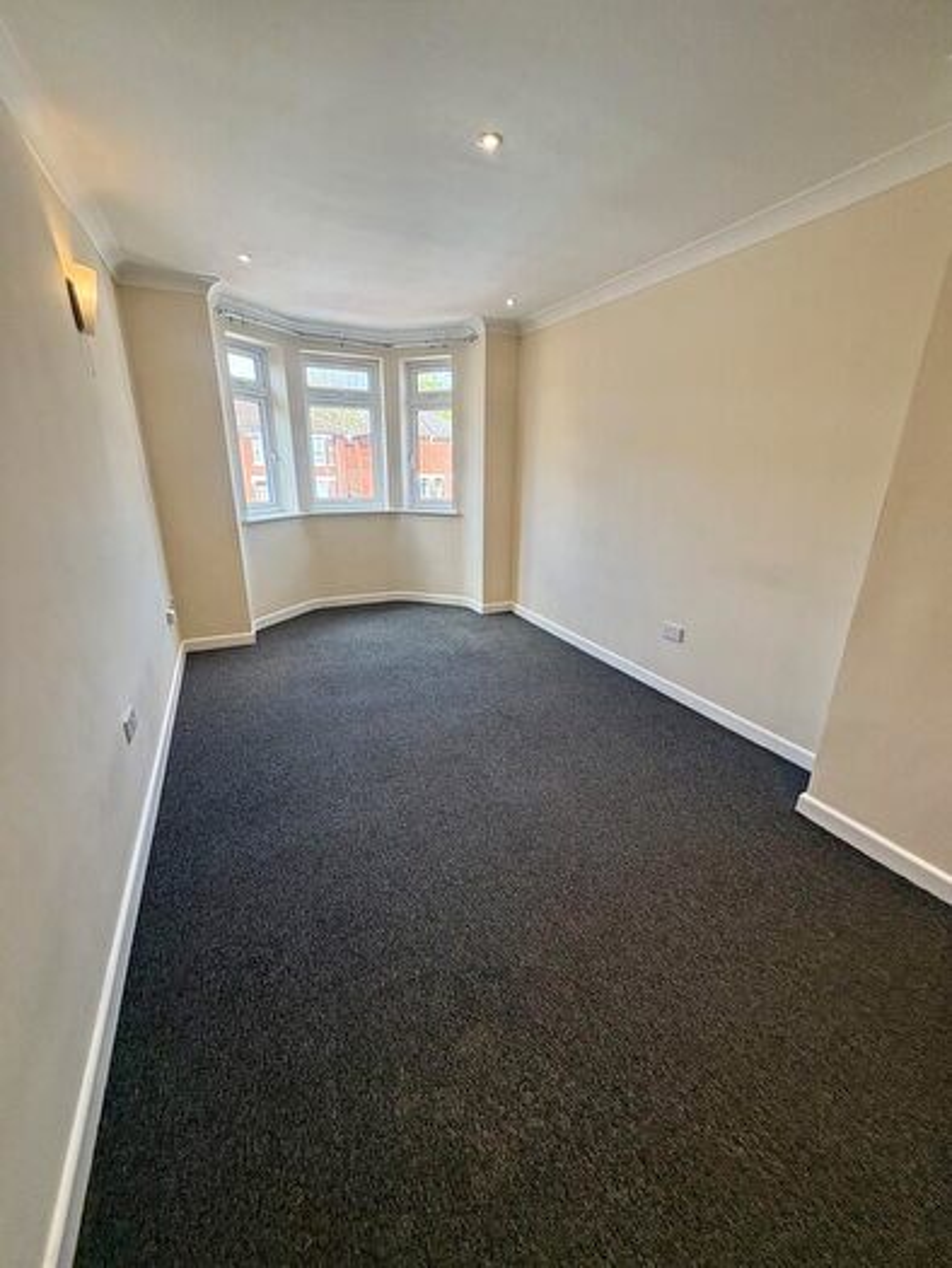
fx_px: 513
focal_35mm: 14
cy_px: 634
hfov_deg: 85.7
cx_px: 476
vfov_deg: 102.1
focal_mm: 2.22
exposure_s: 1/114
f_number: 2.2
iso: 100
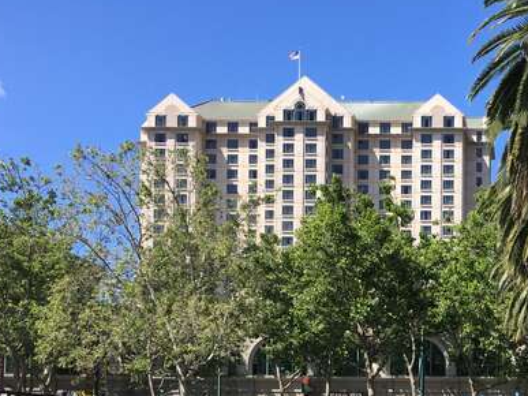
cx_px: 506
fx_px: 915
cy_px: 395
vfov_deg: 23.4
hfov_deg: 30.3
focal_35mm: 60
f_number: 2.2
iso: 25
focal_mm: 4.15
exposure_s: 1/855
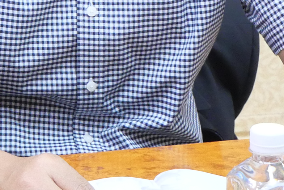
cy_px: -96
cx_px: 16
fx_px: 2314
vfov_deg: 4.7
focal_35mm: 293
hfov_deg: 7.0
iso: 1600
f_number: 5.6
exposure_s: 1/8
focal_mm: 30
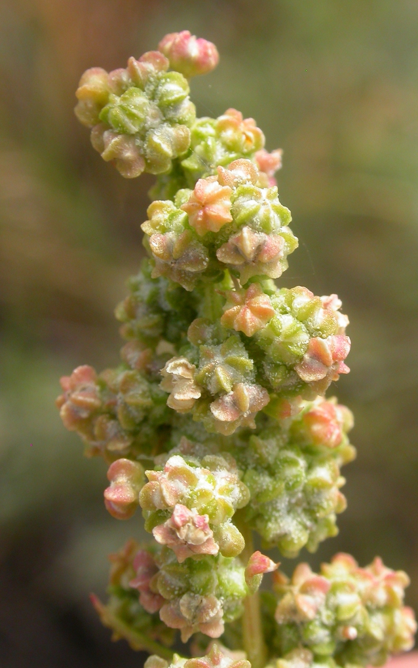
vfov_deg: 24.9
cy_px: 335
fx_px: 1512
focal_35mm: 83
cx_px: 241
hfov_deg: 15.7
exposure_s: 1/184
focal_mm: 16.2
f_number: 7
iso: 100
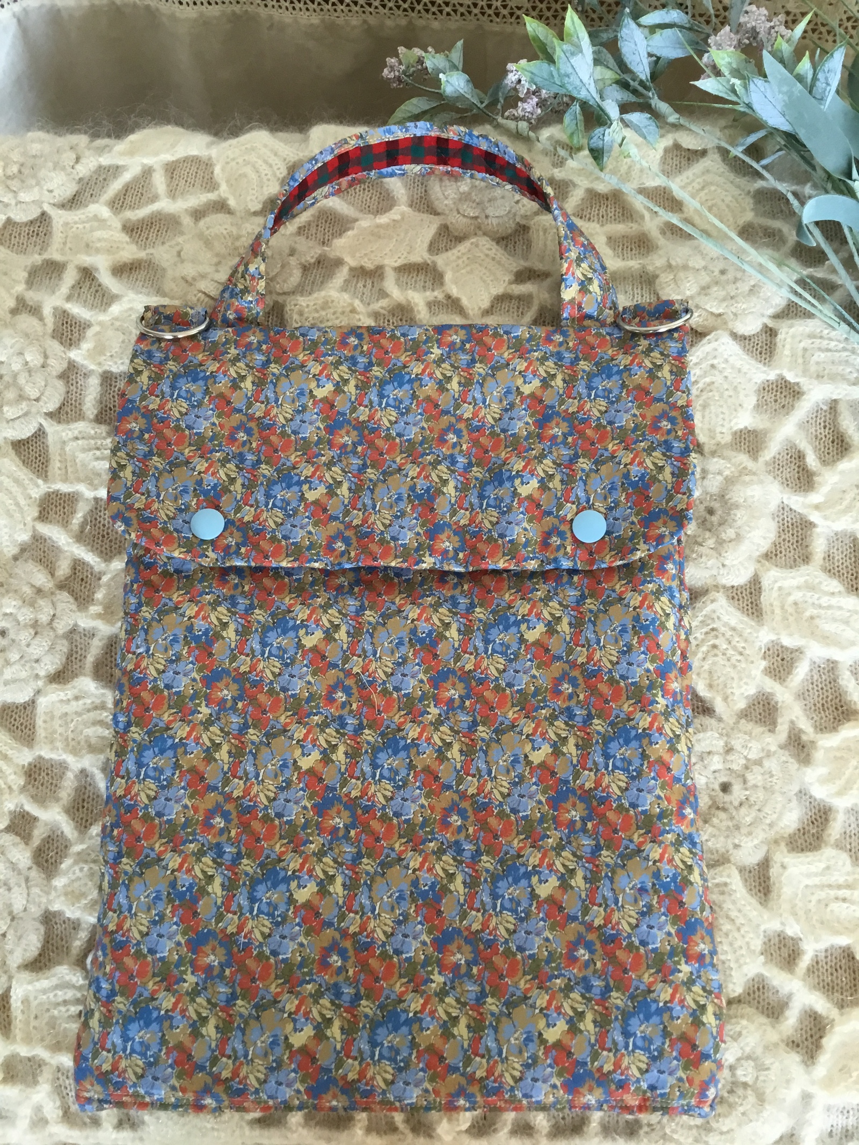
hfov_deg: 45.4
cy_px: 572
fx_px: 1026
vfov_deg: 58.3
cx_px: 430
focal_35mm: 31
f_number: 2.4
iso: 50
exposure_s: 1/30
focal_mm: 3.3
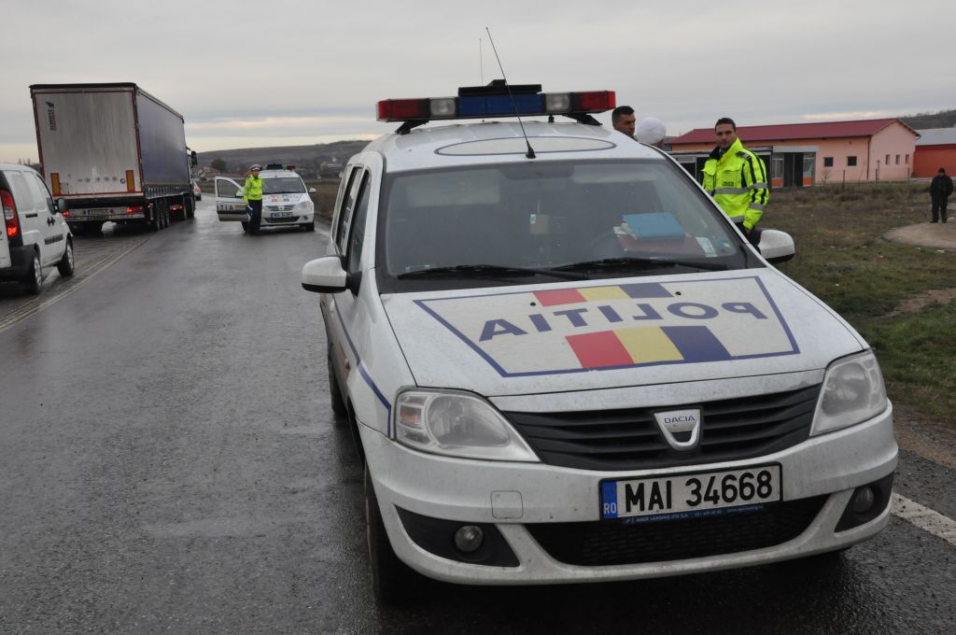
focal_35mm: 42
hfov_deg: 46.5
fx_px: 1114
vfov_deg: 31.8
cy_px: 318
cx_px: 478
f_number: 13
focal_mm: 28
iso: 1000
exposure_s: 1/160
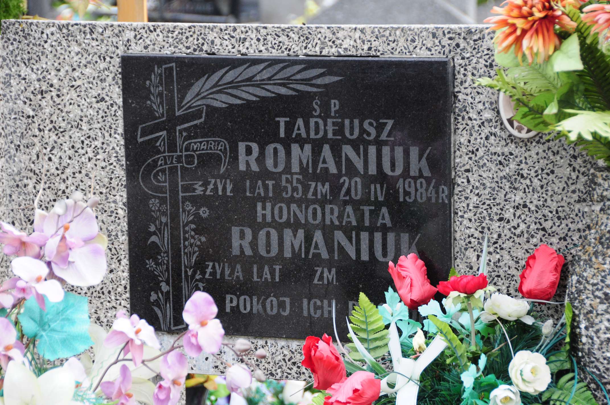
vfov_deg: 8.7
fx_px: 2665
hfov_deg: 13.1
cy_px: 202
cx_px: 305
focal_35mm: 158
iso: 500
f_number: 7.1
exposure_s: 1/200
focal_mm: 105
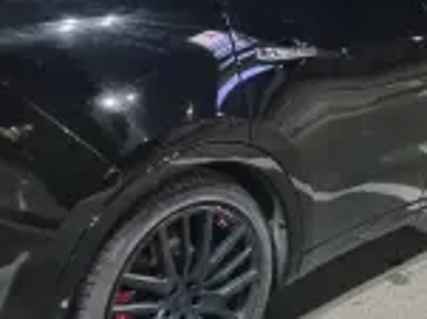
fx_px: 764
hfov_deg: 31.2
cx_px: 192
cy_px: 181
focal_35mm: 62
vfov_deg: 23.6
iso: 1000
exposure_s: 1/25
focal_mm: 5.4
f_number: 1.8
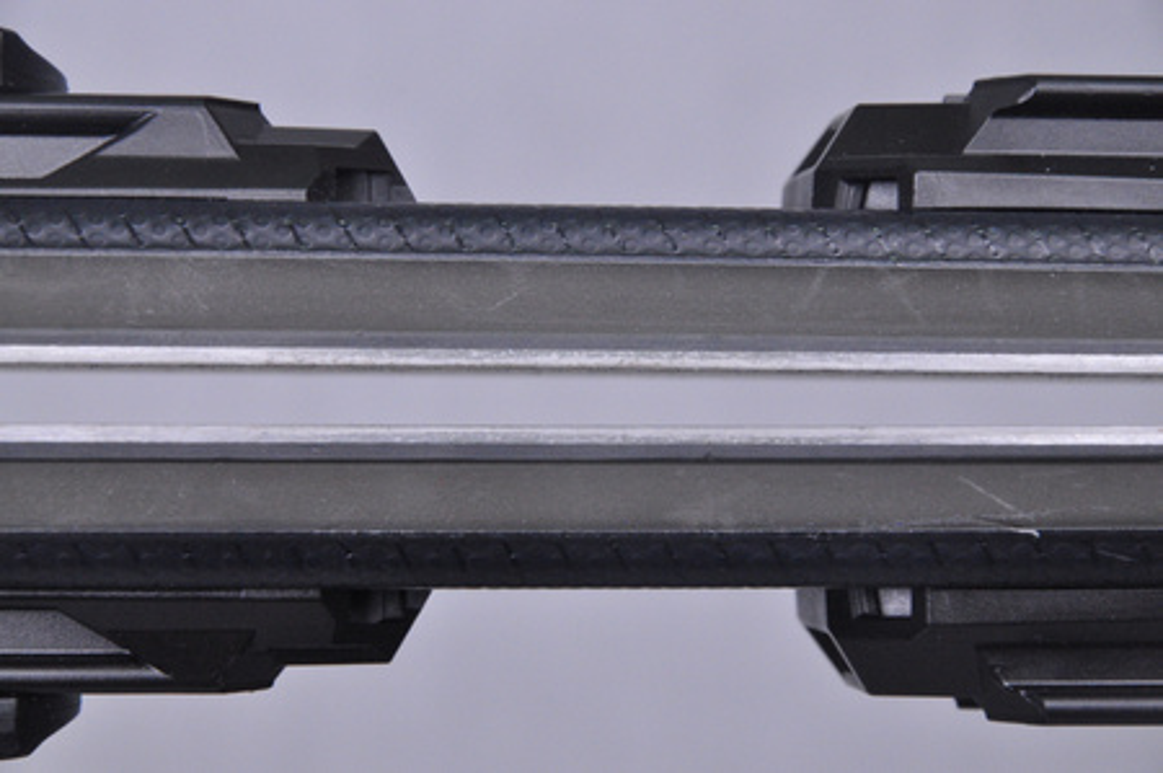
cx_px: 582
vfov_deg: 8.7
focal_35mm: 158
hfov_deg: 13.1
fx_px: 5083
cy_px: 386
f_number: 9.5
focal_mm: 105
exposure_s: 1/125
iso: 3200
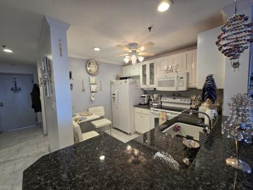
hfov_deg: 106.2
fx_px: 95
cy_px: 95
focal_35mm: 13
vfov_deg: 89.9
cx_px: 126
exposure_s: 1/60
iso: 125
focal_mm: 2.2
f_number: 2.2
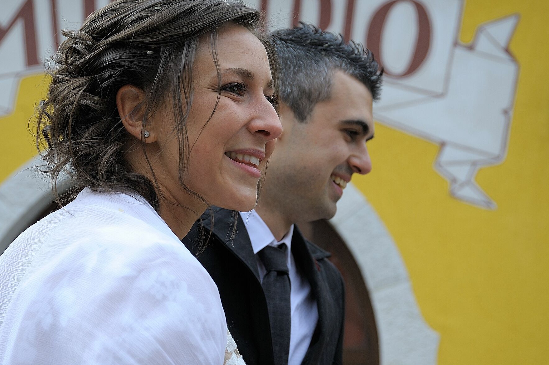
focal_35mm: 90
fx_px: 1372
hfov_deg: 22.6
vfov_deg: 15.2
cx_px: 244
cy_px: 173
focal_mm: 66
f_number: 7.1
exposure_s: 1/640
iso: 400
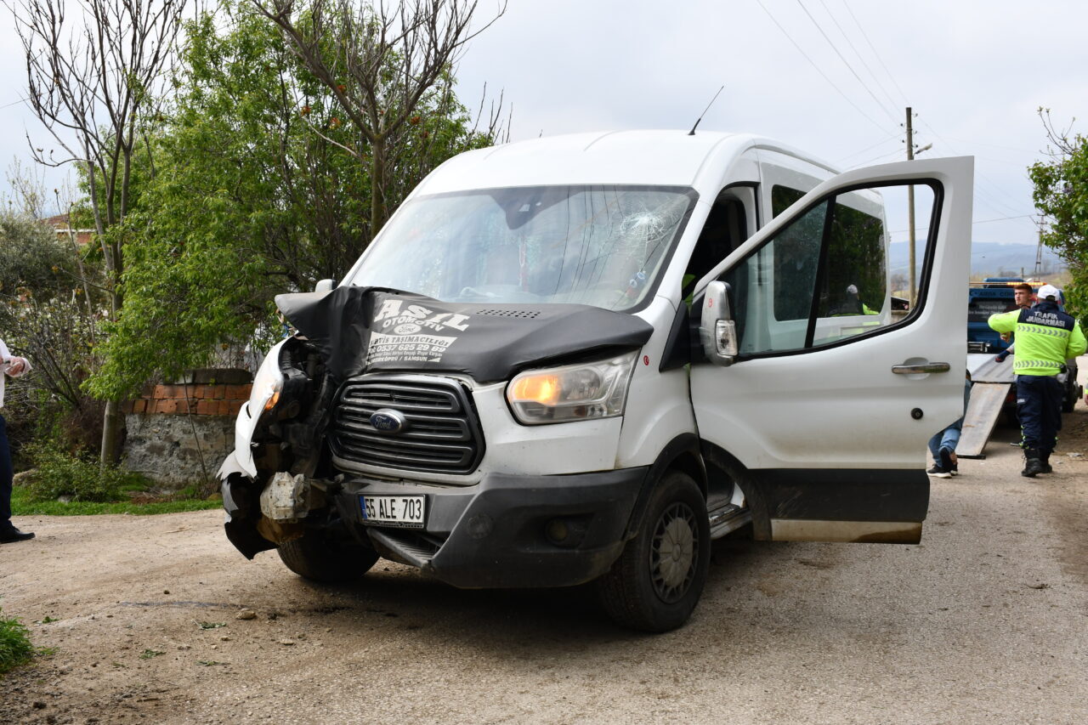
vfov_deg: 34.2
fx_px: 1178
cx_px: 544
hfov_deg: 49.6
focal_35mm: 39
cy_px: 362
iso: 250
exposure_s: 1/400
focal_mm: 26
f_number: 10
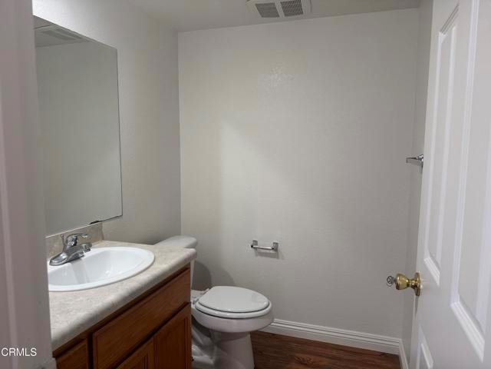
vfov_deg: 56.8
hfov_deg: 71.6
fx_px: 340
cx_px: 246
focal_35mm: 24
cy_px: 184
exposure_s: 1/120
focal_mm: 6.76
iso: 200
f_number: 1.78
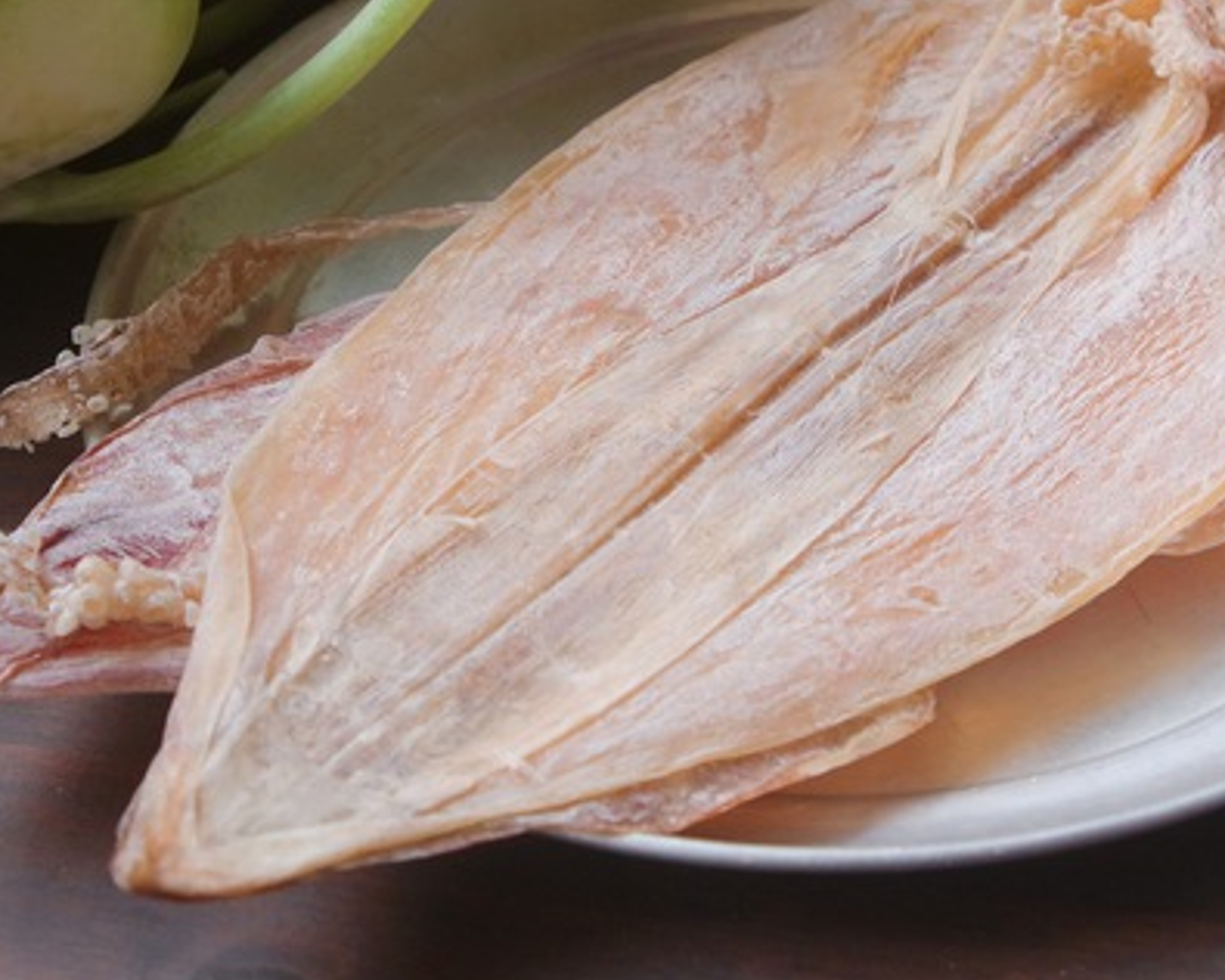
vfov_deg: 11.9
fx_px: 4713
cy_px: 313
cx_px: 844
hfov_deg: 14.8
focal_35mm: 130
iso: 800
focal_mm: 55
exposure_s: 1/75
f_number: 6.4
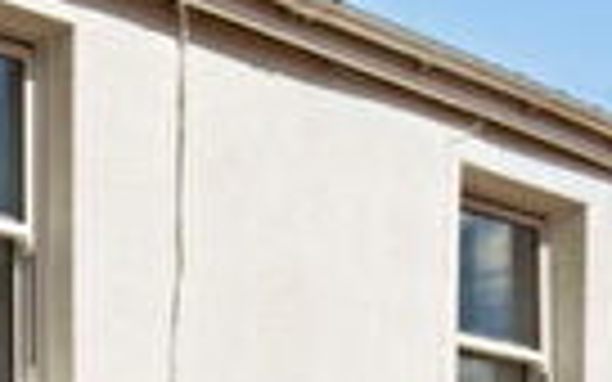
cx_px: -184
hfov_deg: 21.6
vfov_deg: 14.8
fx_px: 1445
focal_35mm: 87
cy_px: 380
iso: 100
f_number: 11
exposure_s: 1/500
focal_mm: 11
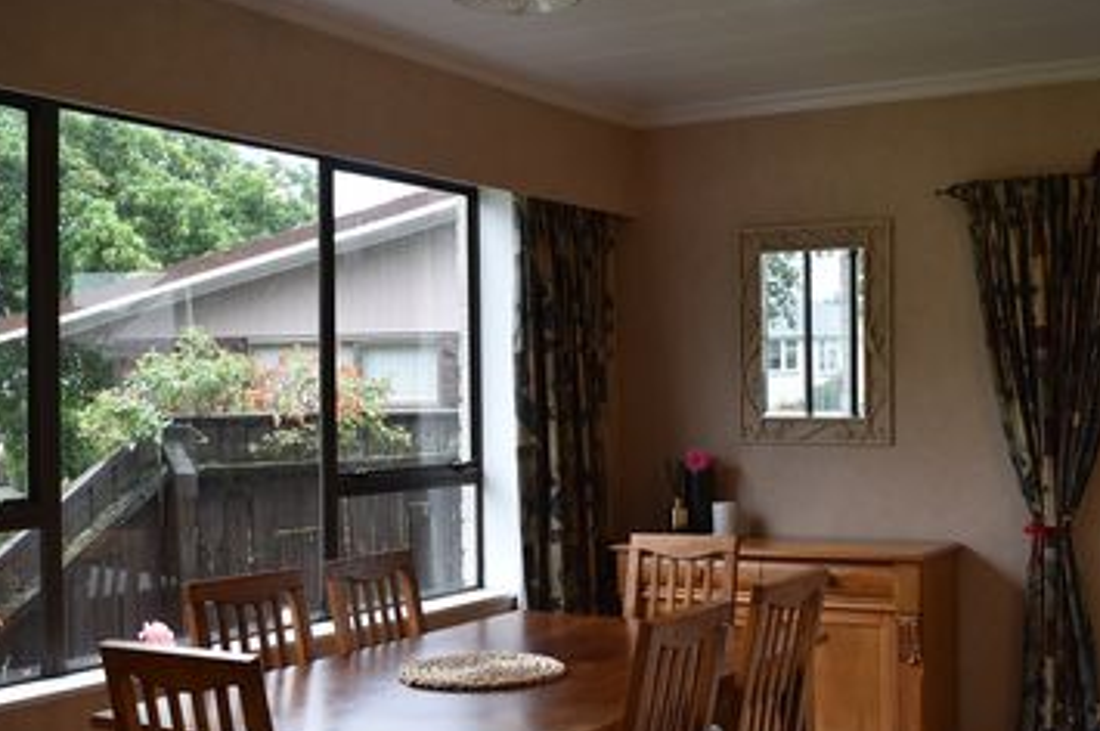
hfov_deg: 43.1
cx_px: 561
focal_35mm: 46
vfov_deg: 29.4
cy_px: 417
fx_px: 1394
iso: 400
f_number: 5
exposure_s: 1/100
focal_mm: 23
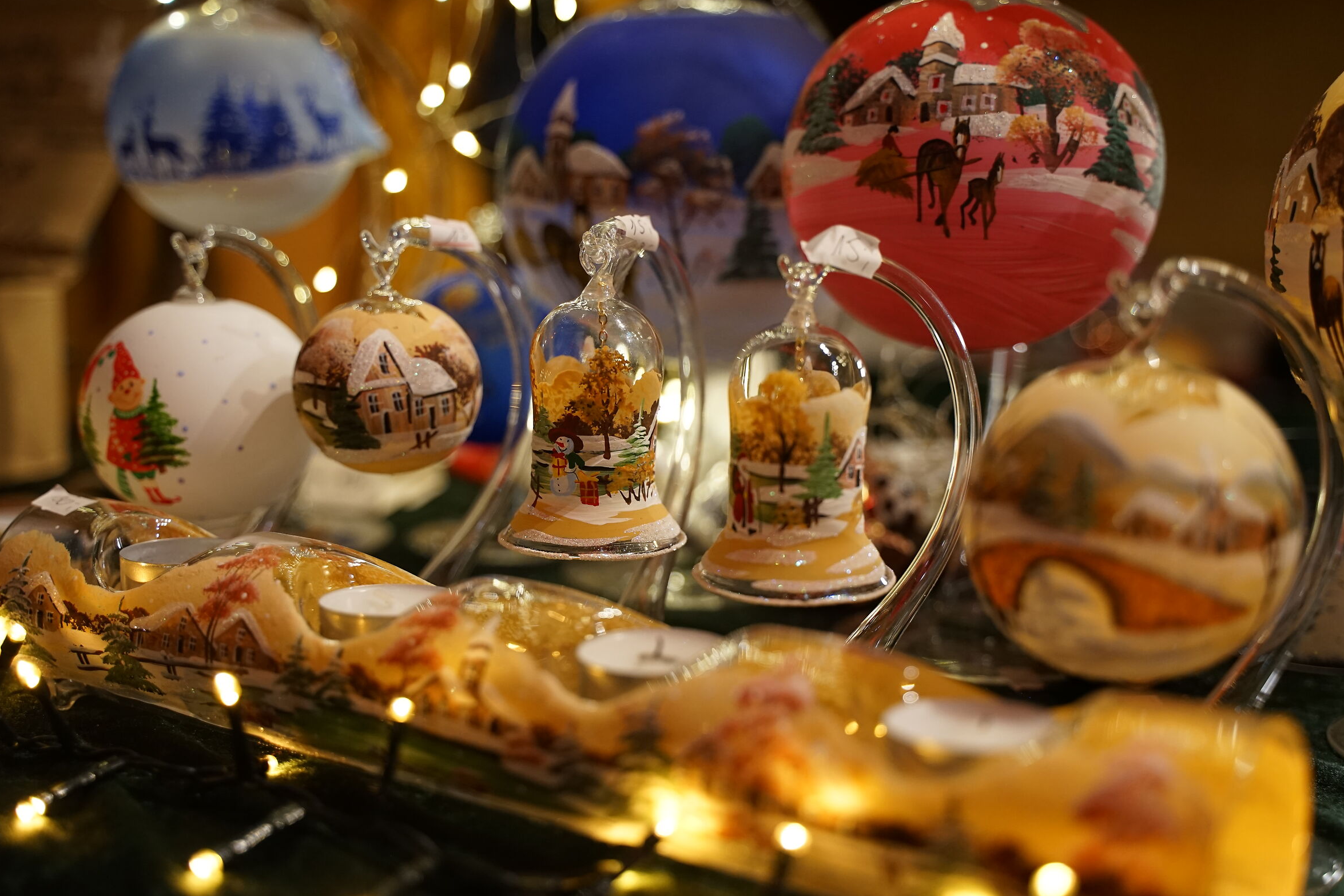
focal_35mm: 48
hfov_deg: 41.1
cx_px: 683
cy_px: 440
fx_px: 1792
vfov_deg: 28.1
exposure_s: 1/125
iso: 1600
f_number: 2.8
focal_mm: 47
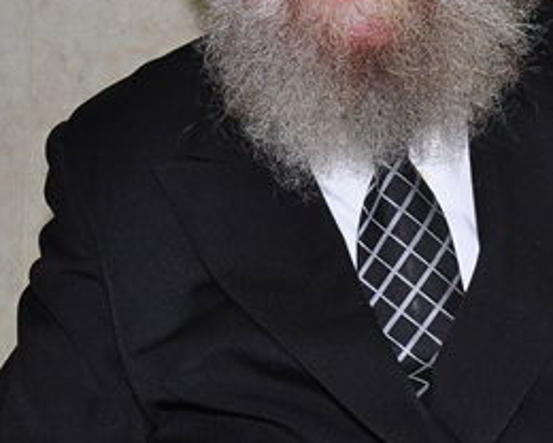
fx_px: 2177
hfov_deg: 13.9
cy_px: 130
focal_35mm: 133
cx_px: -174
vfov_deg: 11.6
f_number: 5.6
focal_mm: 24
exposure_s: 1/60
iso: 400
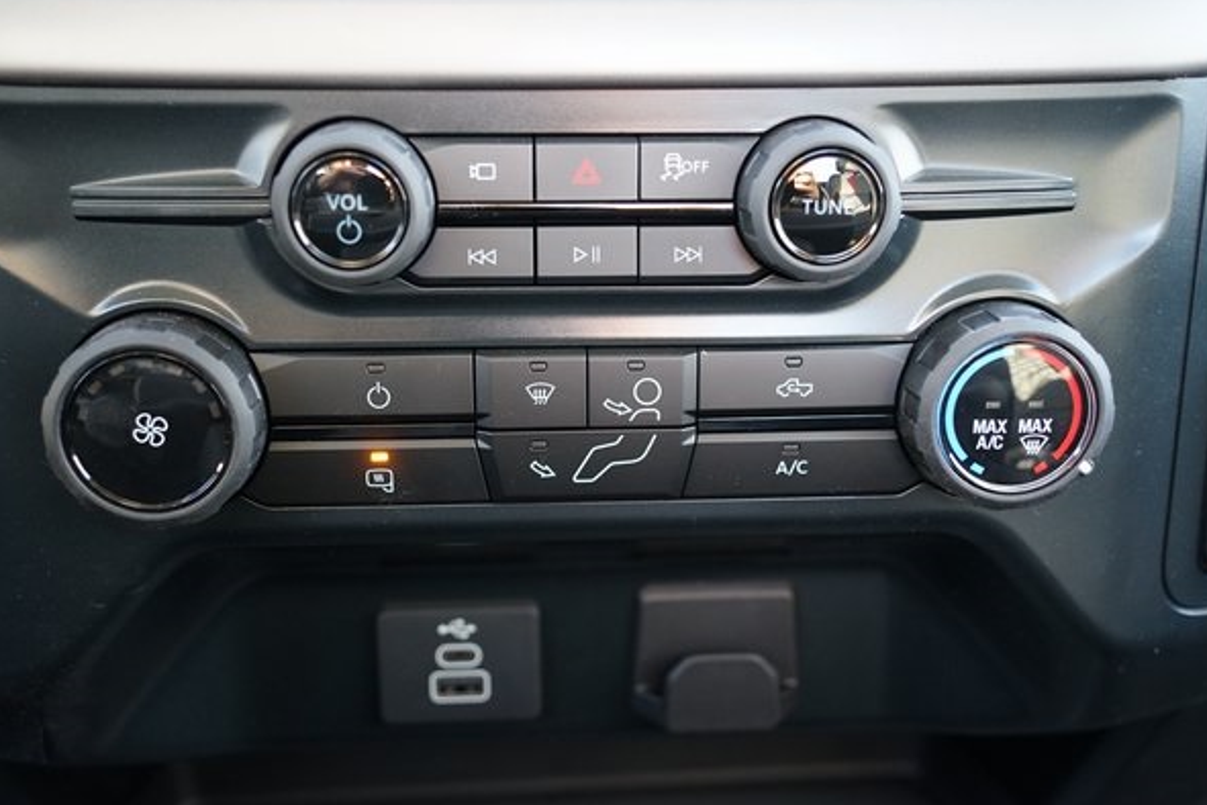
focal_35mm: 39
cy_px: 426
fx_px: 1307
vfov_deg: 34.2
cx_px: 582
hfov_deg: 49.5
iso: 1600
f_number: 4
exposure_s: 1/60
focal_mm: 36
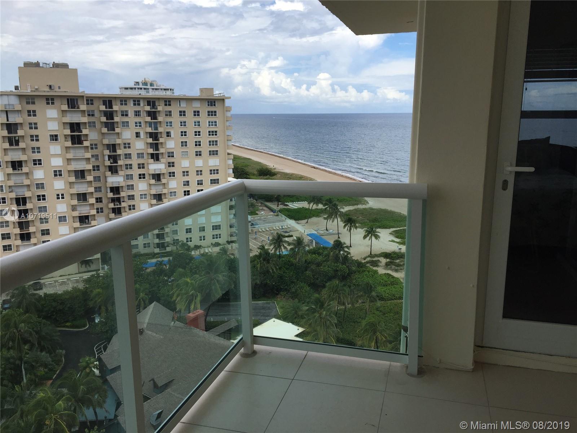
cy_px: 216
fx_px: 483
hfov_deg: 61.7
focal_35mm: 29
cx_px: 288
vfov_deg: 48.2
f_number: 2.2
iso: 32
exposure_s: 1/1799
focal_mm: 4.15
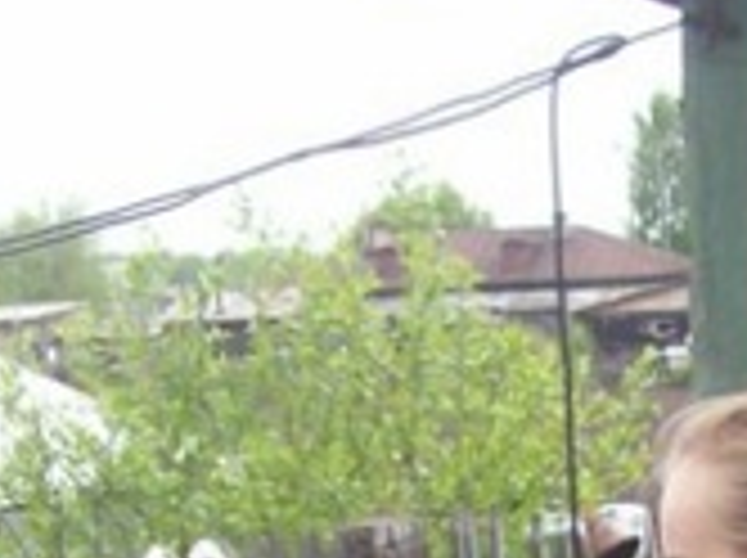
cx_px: 796
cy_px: 803
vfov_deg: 8.3
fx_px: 3749
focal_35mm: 174
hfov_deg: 11.2
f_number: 2.7
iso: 80
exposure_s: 1/584
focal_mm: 6
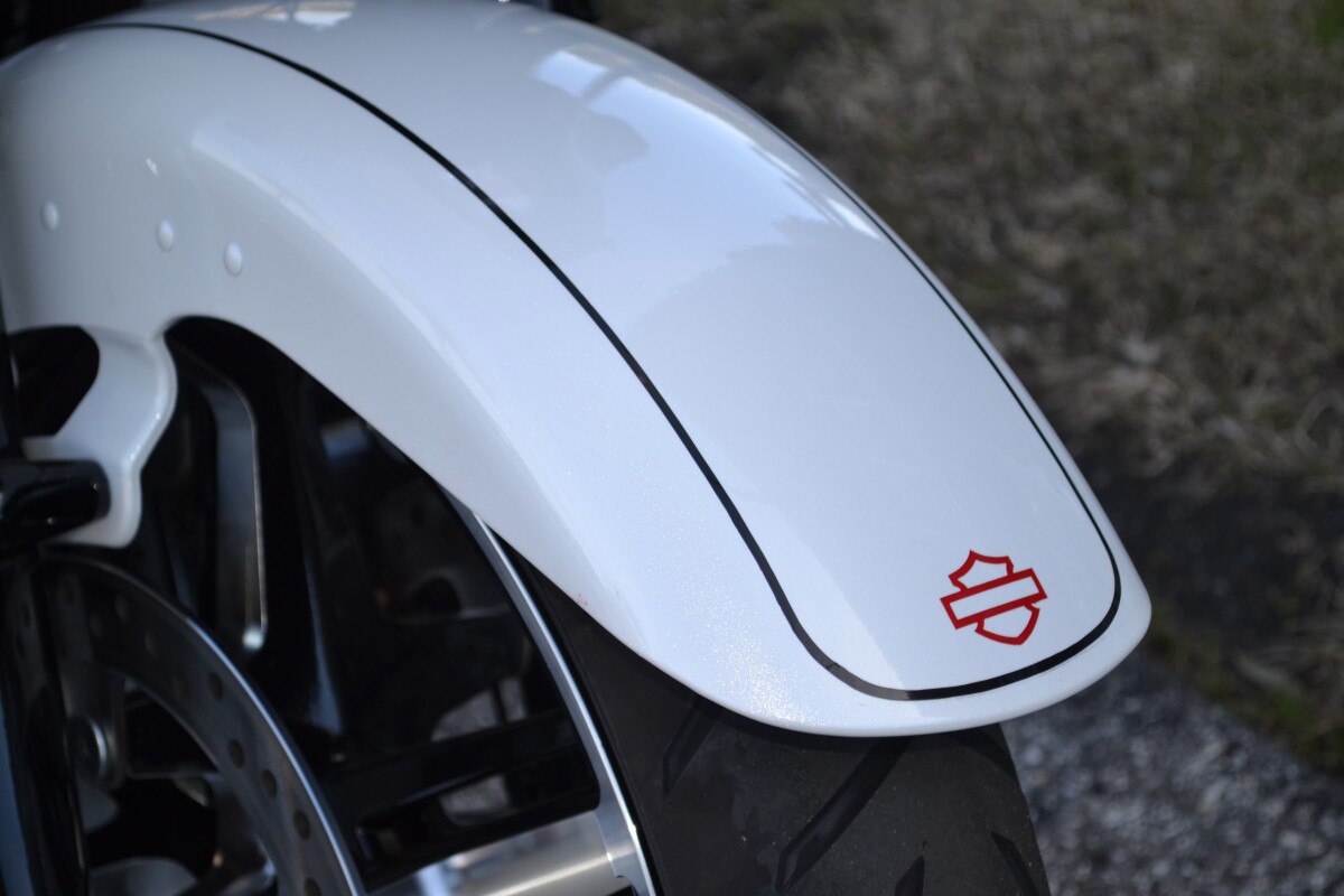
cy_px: 448
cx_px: 672
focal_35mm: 72
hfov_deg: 28.1
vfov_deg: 18.9
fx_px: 2688
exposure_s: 1/125
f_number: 5.6
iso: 100
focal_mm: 48
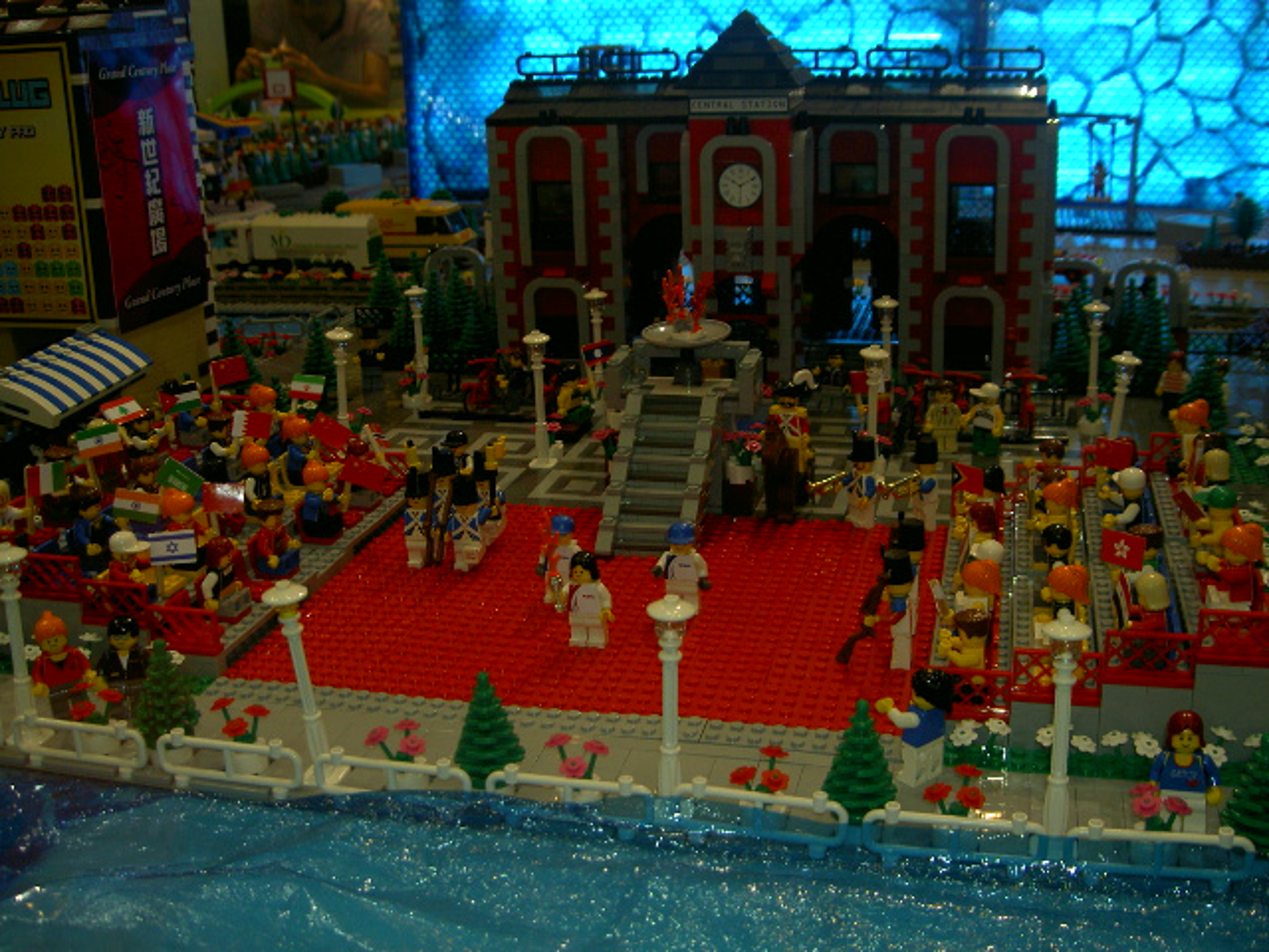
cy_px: 476
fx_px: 1430
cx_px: 634
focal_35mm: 39
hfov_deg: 47.9
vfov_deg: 36.8
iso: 100
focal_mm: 8
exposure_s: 1/60
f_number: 2.8
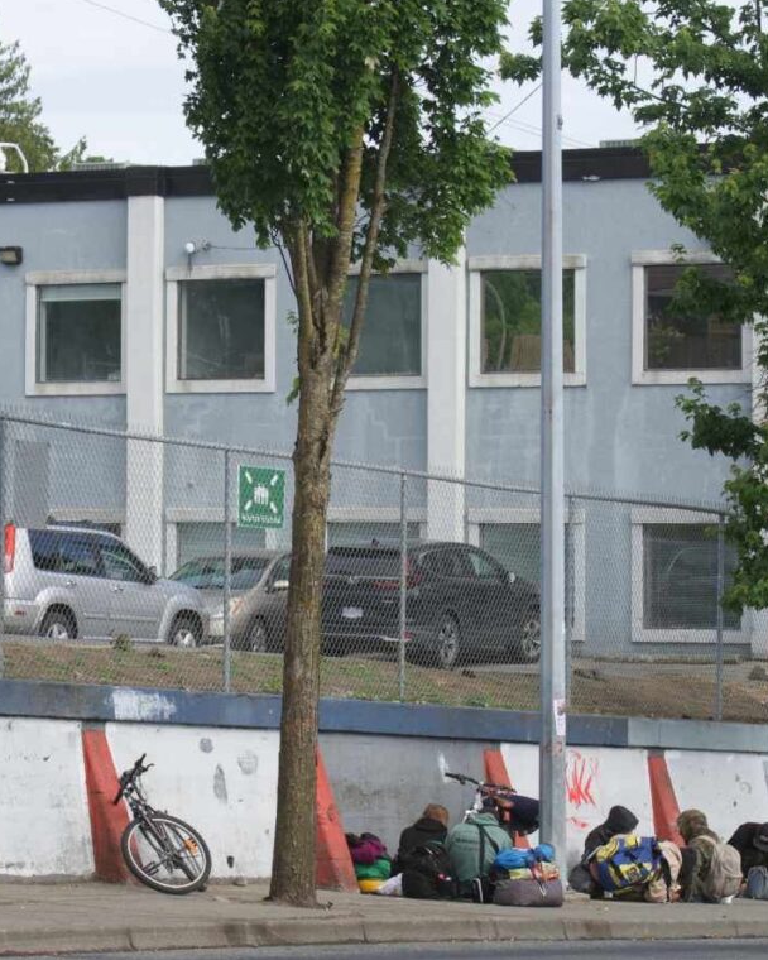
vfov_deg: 14.0
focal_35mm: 138
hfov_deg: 11.2
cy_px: 479
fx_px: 3921
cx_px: 217
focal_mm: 51
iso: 200
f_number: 8
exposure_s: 1/250
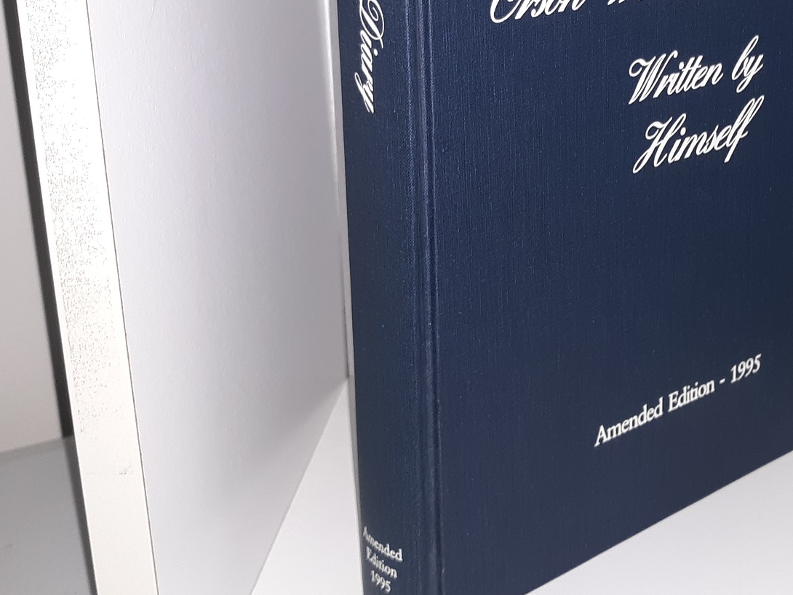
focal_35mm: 53
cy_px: 128
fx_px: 1214
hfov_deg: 35.1
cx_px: 625
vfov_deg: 27.1
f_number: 1.7
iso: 50
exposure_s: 1/40
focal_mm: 3.7
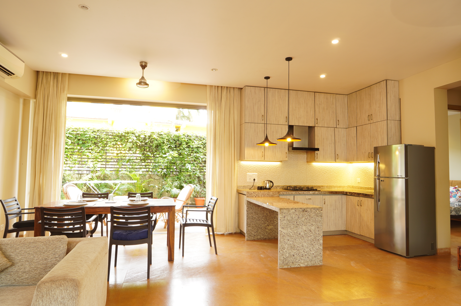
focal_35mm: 21
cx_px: 230
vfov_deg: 59.4
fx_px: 269
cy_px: 153
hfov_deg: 81.3
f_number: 8
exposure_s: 1/3
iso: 100
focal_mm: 14
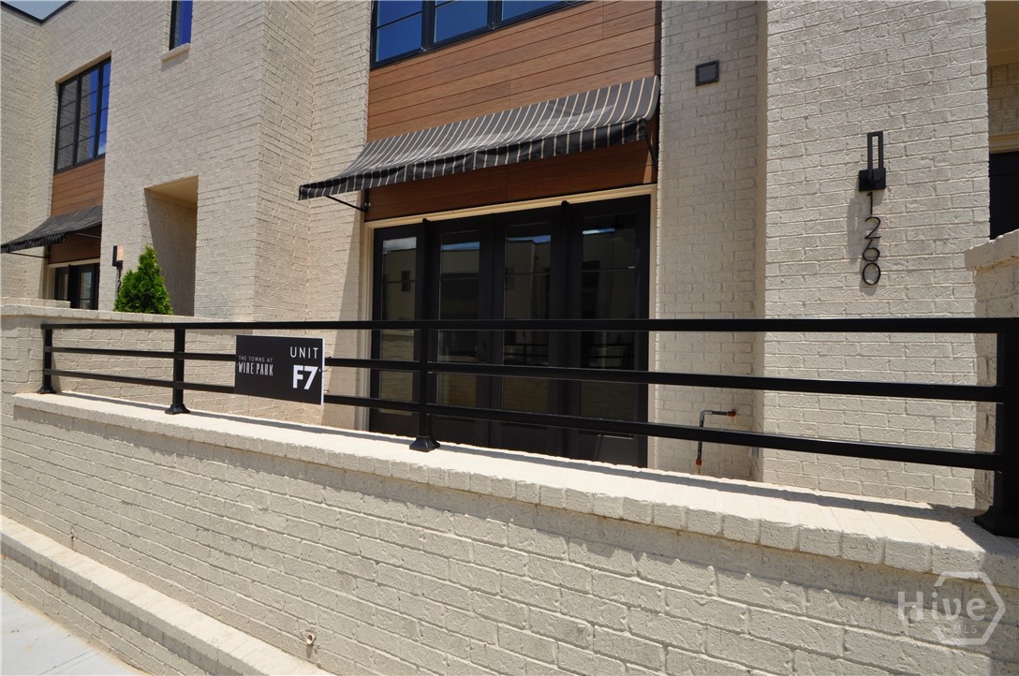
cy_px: 338
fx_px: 424
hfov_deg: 100.5
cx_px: 510
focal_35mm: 15
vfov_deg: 77.1
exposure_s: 1/200
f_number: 13
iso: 200
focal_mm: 10
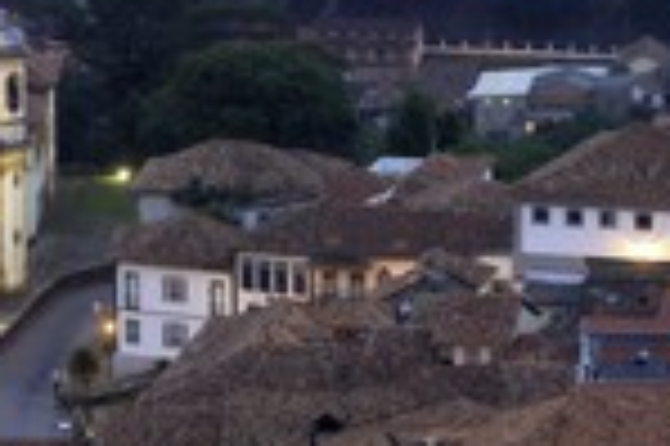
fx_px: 7462
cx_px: 605
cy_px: 59
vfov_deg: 3.4
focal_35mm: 401
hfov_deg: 5.1
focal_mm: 95
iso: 100
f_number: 8
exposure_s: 3.6
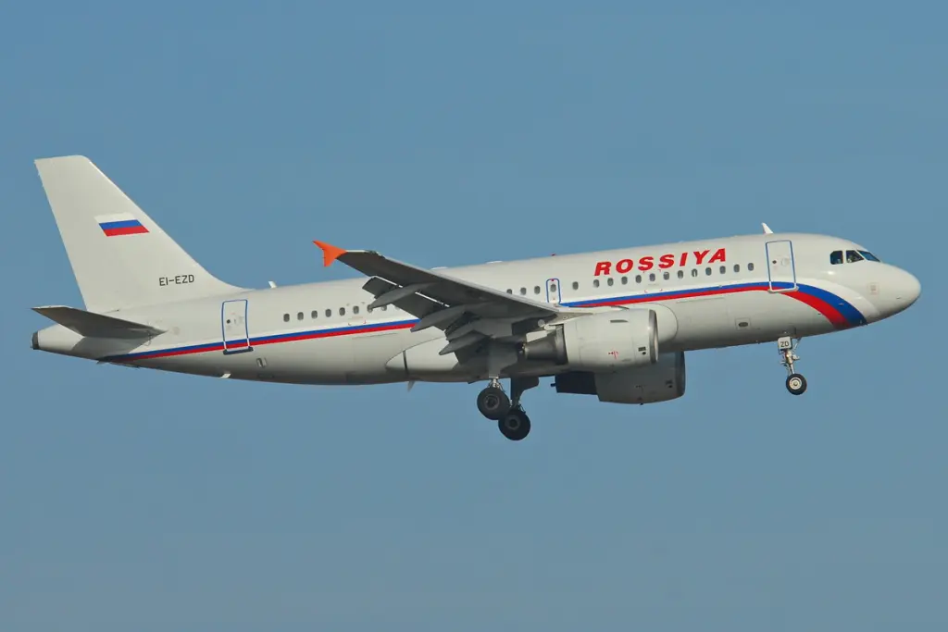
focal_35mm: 360
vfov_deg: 3.8
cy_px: 316
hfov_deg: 5.7
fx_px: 9481
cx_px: 474
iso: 200
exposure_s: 1/800
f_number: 8
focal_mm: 240
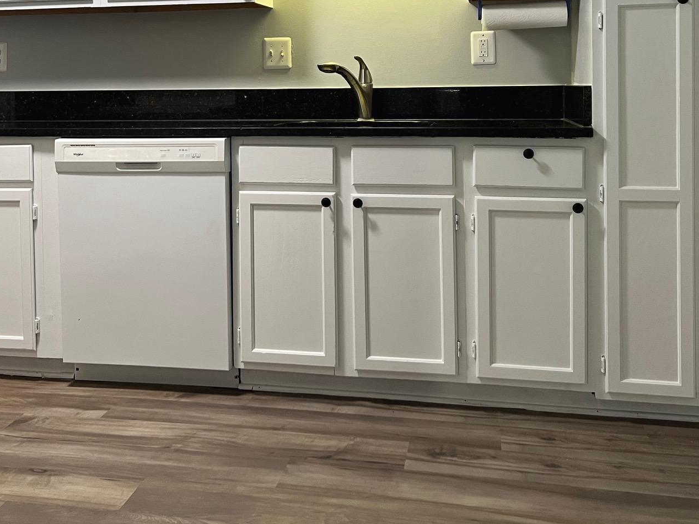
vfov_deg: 33.3
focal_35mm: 42
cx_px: 298
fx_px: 848
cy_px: 104
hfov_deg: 44.7
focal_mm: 5.7
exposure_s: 1/60
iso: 125
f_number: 1.5
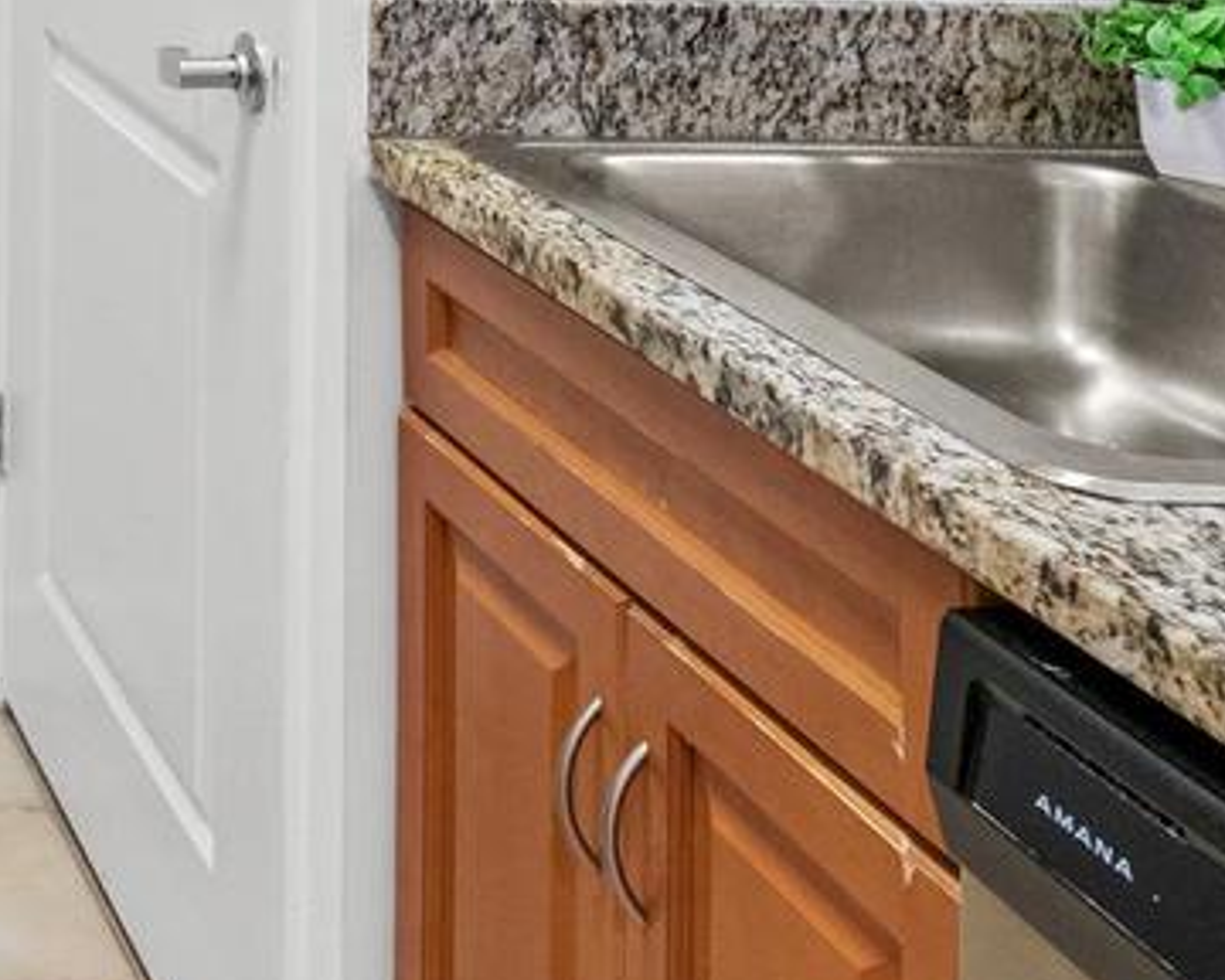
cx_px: -609
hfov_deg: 24.5
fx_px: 2175
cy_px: -439
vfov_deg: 21.7
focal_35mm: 60
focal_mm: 16
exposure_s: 1/3
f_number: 8
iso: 640
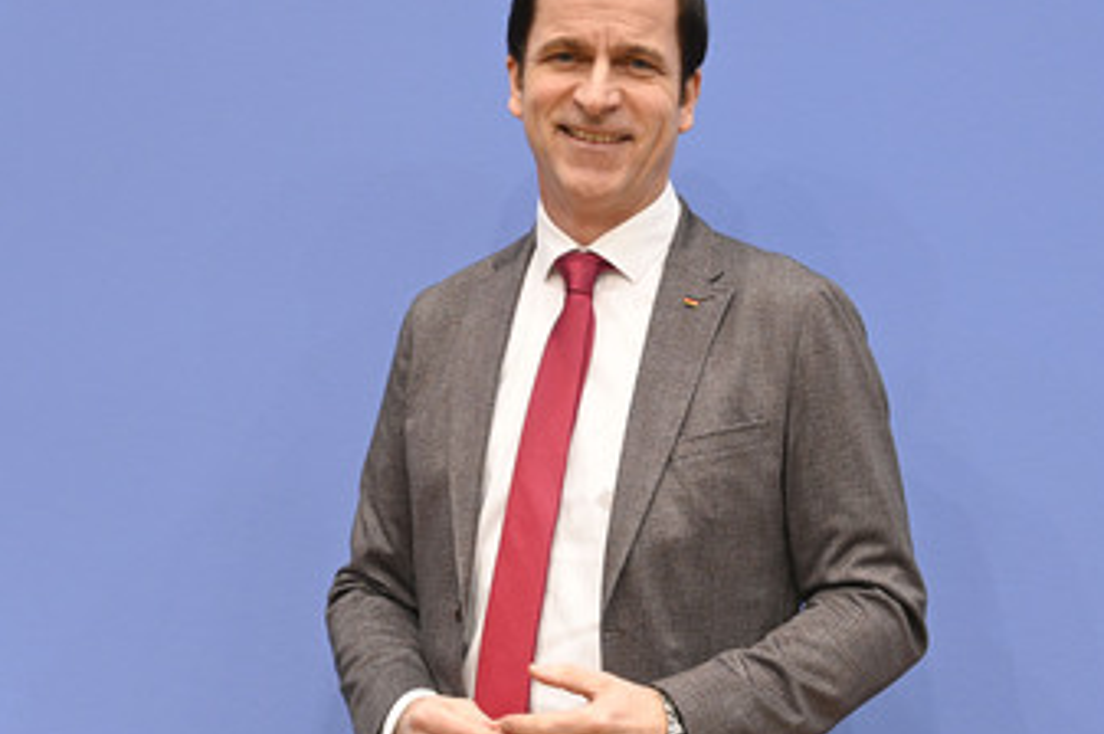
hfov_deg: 23.4
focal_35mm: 87
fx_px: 2665
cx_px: 631
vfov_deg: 15.7
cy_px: 377
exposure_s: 1/400
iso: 5000
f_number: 4.5
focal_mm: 65
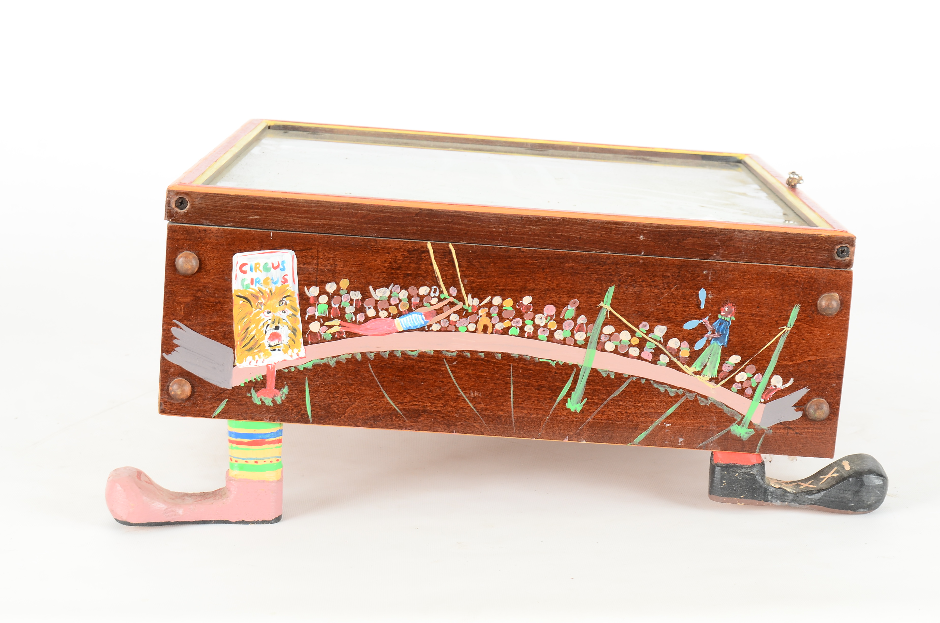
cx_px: 470
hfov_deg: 28.1
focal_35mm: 72
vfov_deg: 18.8
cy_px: 312
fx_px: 1876
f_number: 10
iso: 320
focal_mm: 48
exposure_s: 1/60
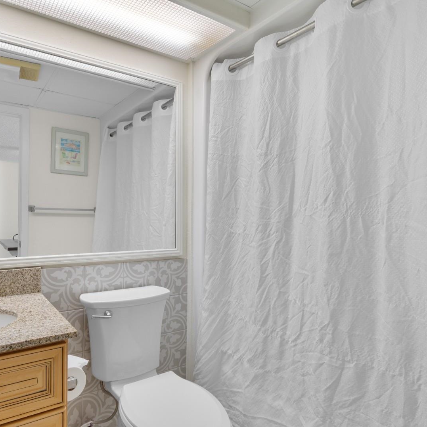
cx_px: 170
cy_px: 213
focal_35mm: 23
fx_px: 321
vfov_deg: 67.3
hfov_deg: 66.6
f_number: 4.8
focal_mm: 12
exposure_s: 1/25
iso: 100
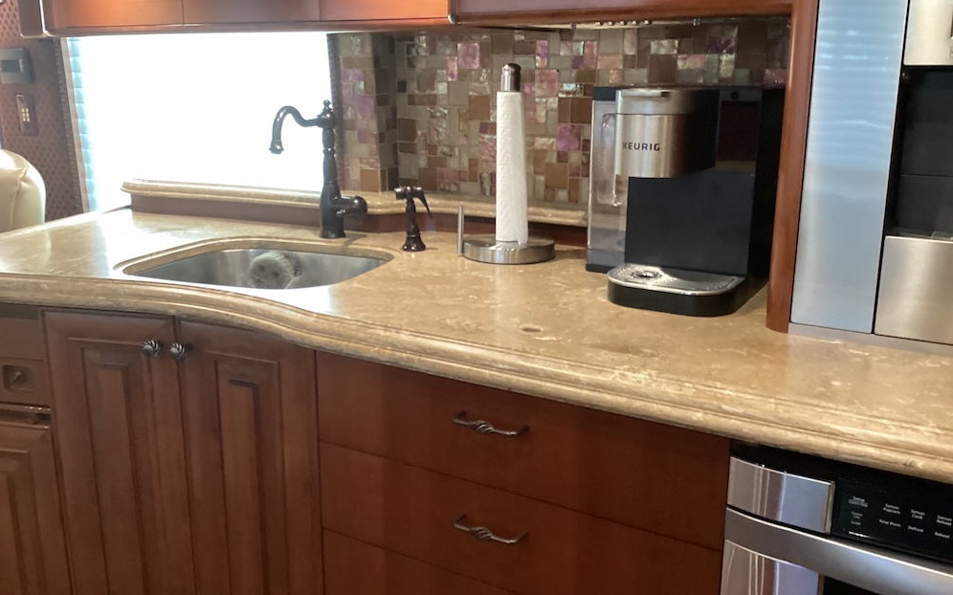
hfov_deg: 58.2
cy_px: 288
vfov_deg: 38.3
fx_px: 857
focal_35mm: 33
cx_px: 476
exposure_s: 1/40
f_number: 2.4
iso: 250
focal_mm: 3.3
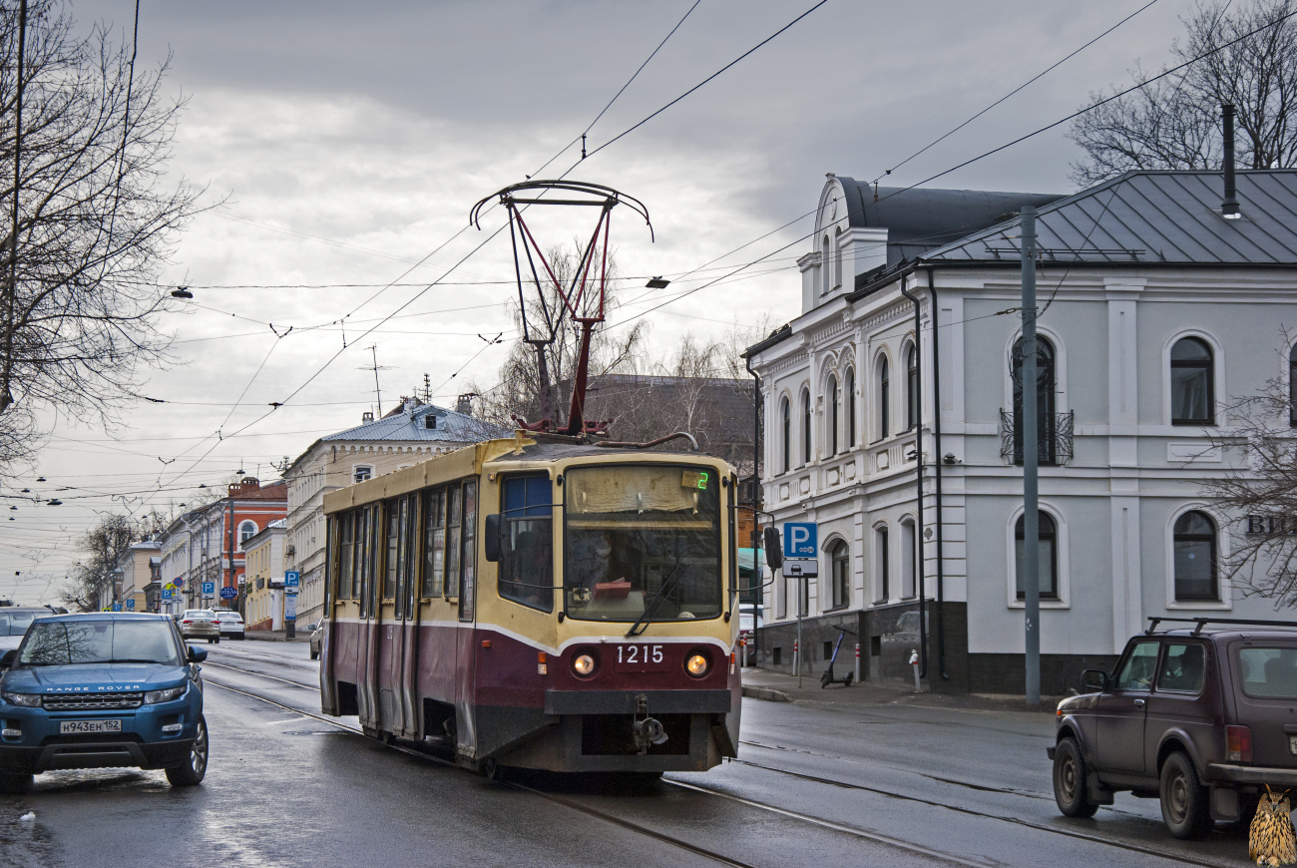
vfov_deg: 17.5
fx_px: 2813
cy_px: 434
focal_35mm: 78
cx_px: 648
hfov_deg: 26.0
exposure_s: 1/1000
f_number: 5
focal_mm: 52
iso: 200
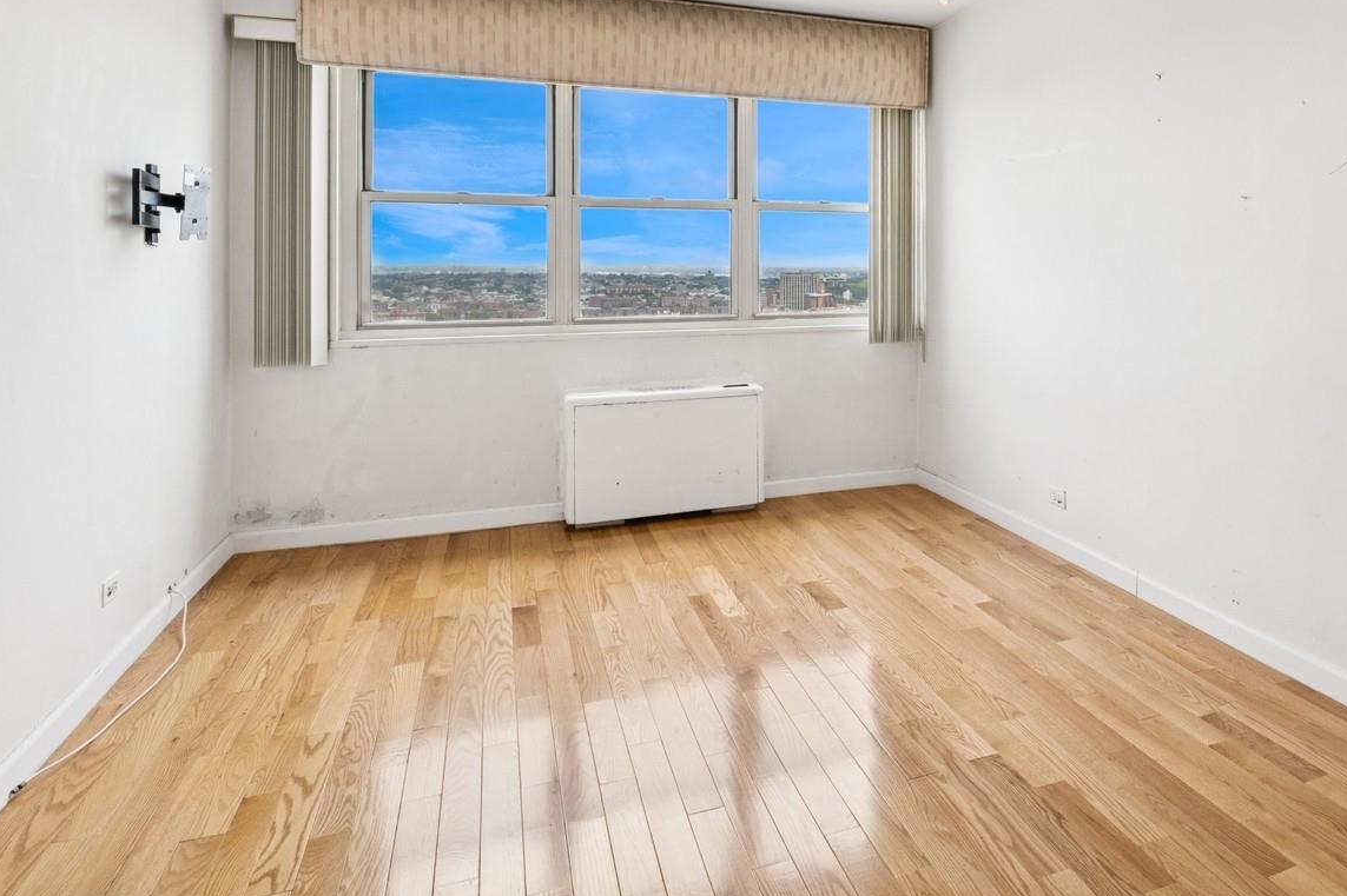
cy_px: 292
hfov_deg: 80.1
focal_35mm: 21
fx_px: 785
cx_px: 823
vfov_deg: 58.0
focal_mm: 15
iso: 640
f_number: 14
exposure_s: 1/160
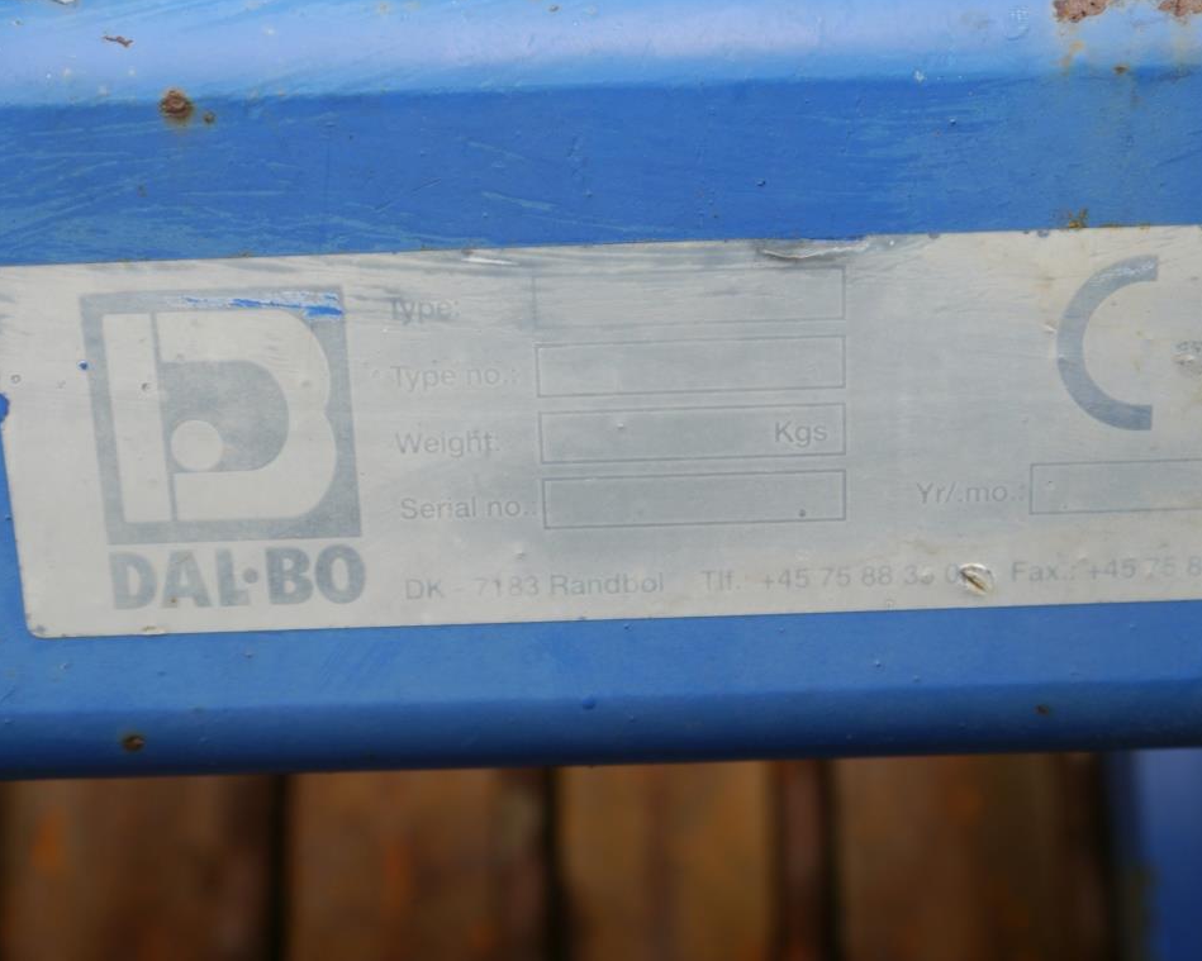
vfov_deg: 25.8
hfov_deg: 31.9
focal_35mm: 59
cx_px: 643
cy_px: 481
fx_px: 2099
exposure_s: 1/125
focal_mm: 28
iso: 160
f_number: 5.6
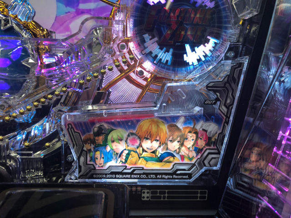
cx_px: 146
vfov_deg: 49.7
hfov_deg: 63.4
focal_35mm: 28
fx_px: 235
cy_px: 109
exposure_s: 1/61
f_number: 1.8
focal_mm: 3.99
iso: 32
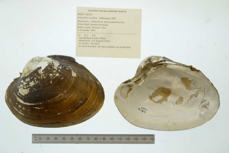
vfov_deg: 22.6
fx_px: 382
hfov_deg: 33.4
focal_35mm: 60
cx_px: 114
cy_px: 76
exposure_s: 1/6
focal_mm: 60
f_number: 32
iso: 100
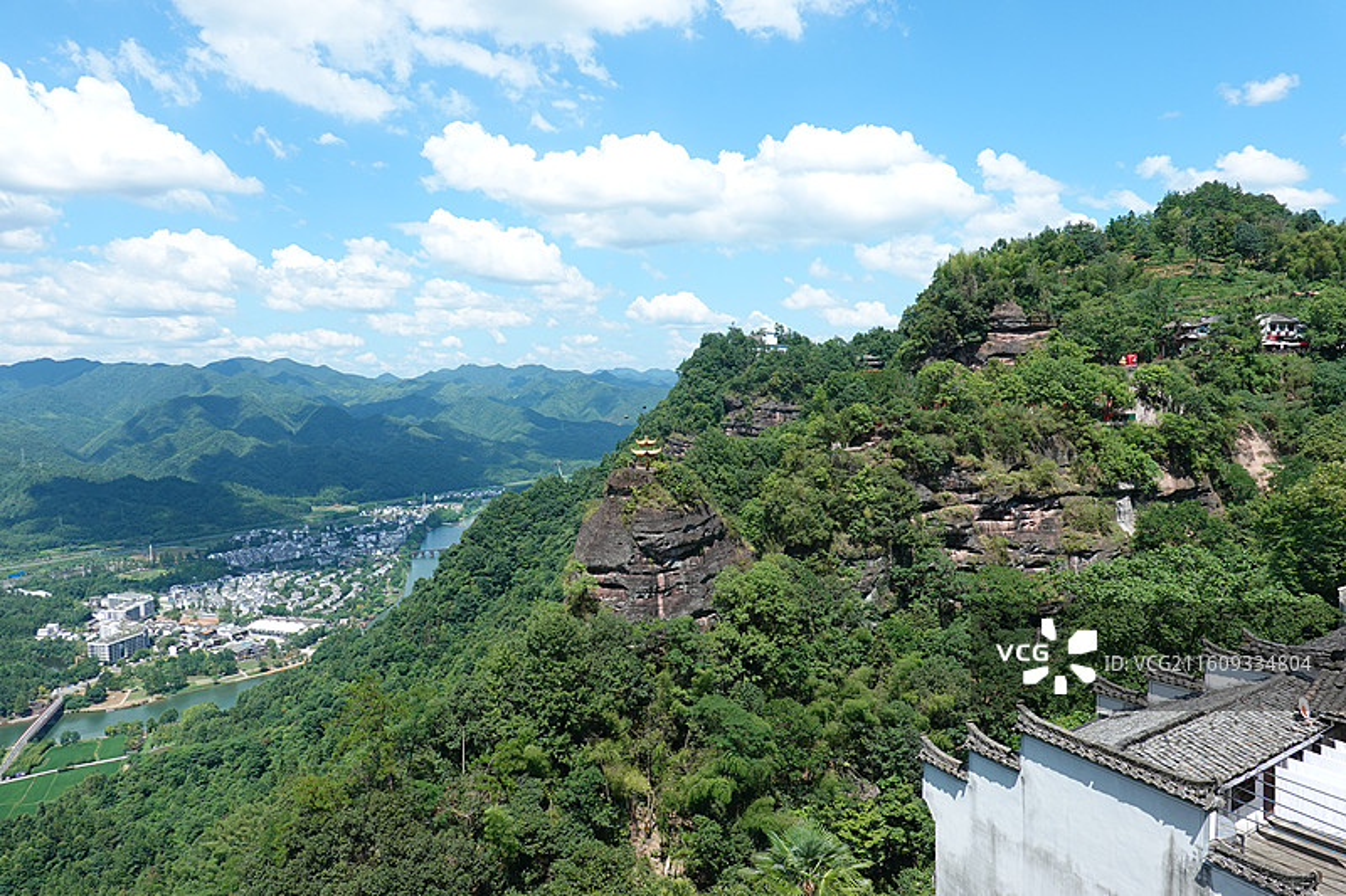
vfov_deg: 53.1
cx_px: 673
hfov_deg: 73.8
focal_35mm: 24
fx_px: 897
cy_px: 448
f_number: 5.6
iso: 125
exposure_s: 1/400
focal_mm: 9
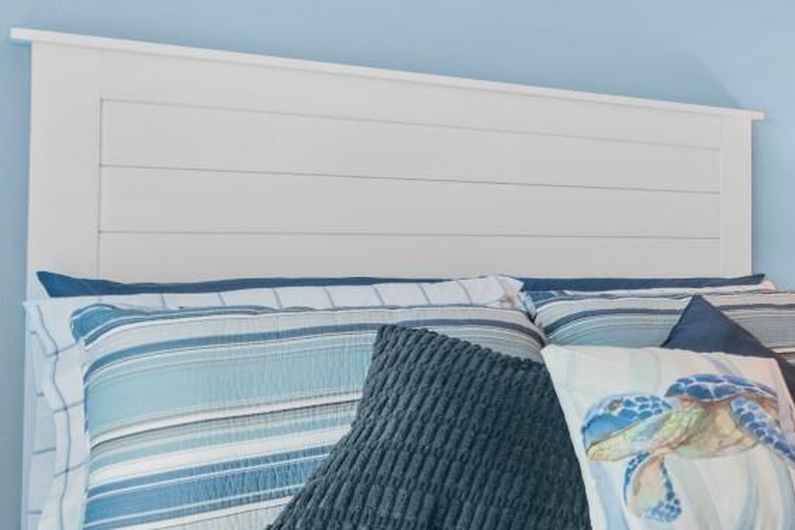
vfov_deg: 31.2
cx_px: 993
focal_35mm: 43
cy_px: 232
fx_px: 950
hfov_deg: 34.5
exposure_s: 1/4
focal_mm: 10
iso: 100
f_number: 4.5
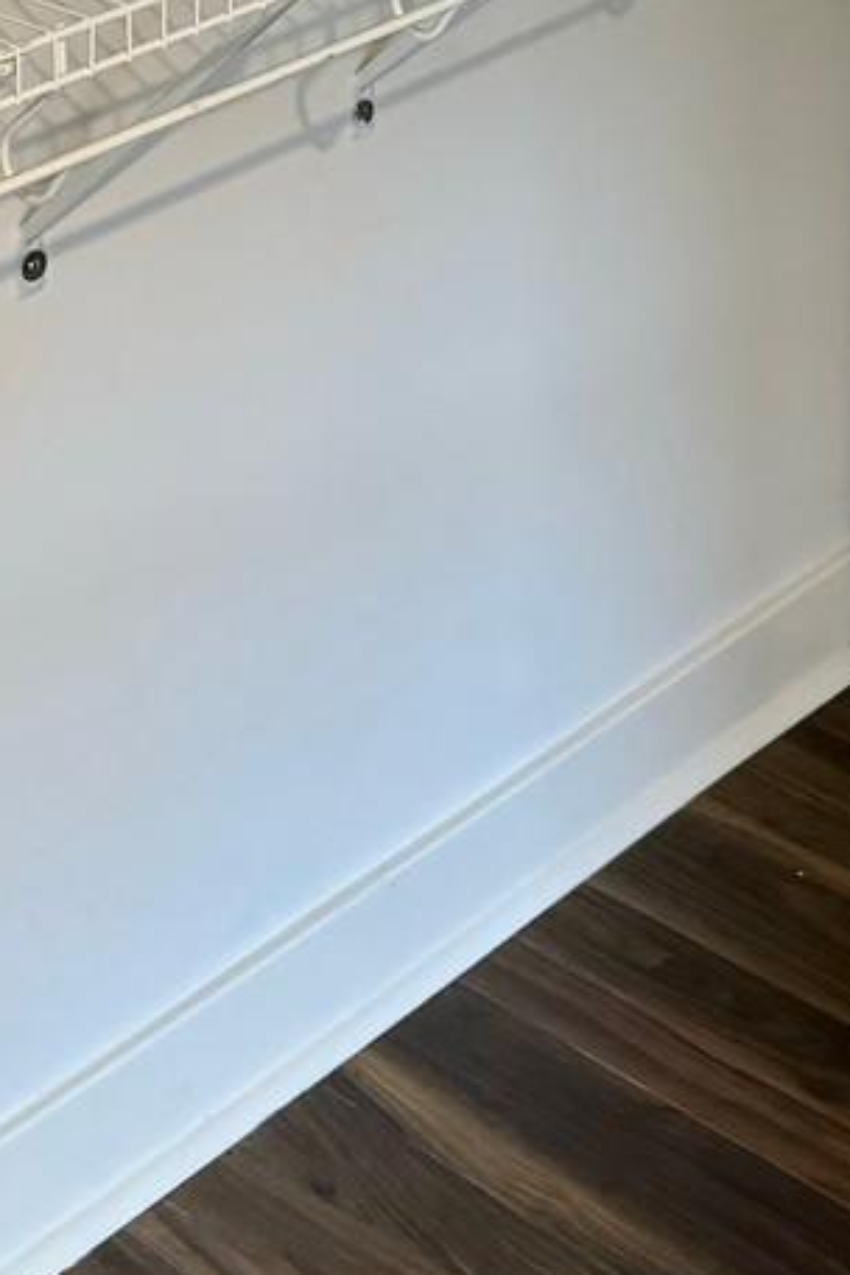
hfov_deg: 16.2
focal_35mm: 84
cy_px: -433
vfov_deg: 21.6
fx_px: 2975
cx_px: 243
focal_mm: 6.86
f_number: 1.78
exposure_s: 1/60
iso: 640
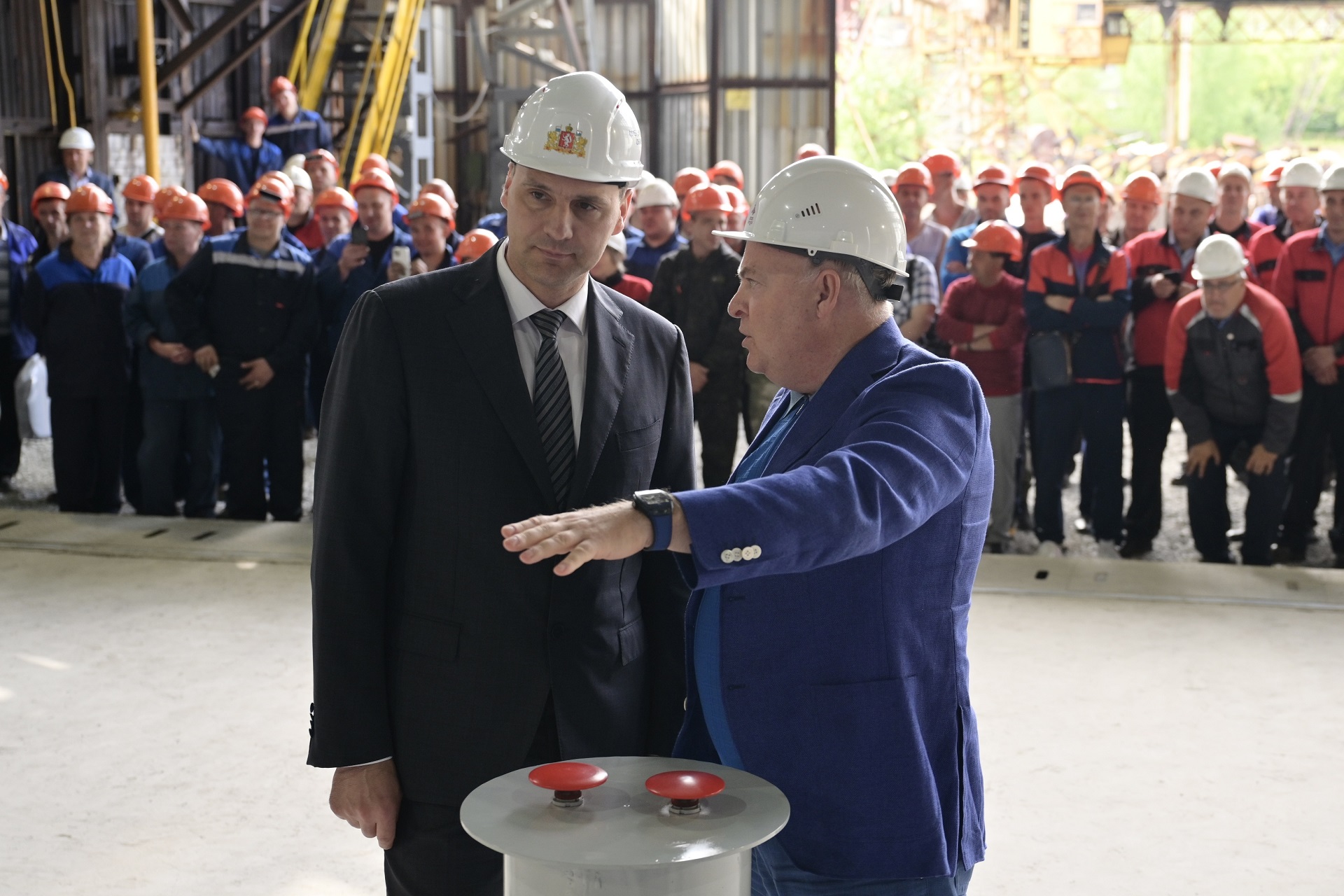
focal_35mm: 40
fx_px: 1493
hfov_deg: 48.5
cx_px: 672
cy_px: 448
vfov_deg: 33.4
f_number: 3.5
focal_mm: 40
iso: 400
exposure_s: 1/160
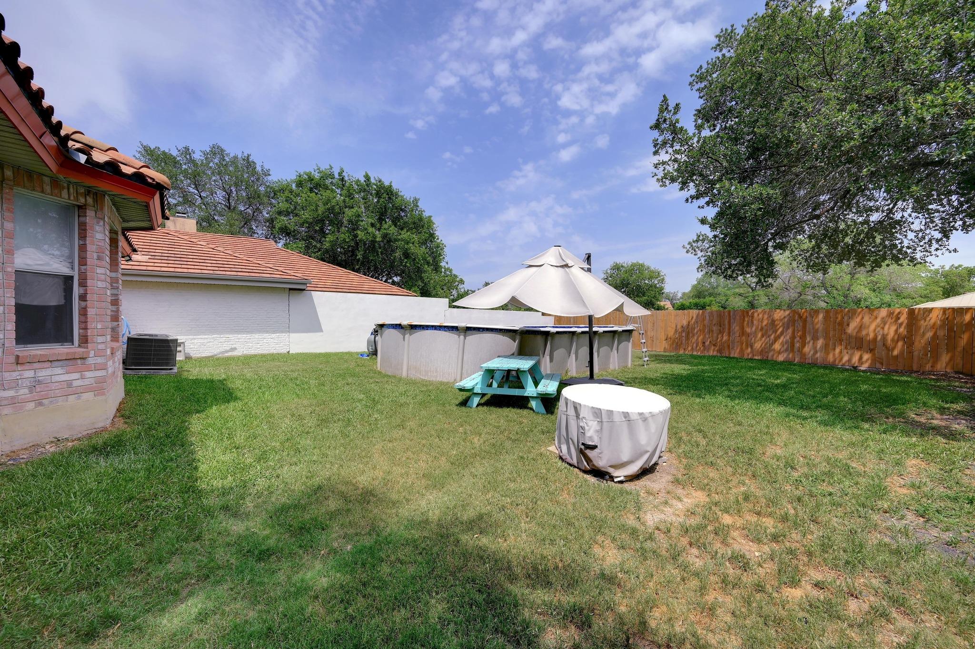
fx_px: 379
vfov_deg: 81.1
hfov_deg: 104.3
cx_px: 488
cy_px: 324
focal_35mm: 14
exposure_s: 1/250
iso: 80
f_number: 9
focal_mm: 14
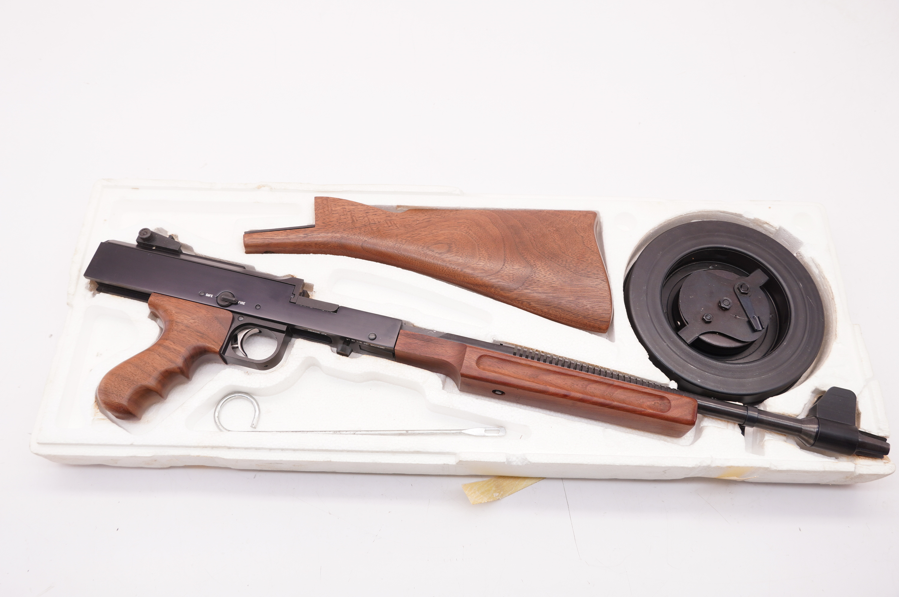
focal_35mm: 30
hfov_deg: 62.0
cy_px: 298
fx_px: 748
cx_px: 450
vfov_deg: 43.5
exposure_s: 1/60
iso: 200
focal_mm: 20
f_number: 5.6
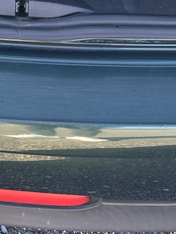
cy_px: -233
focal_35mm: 103
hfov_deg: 14.2
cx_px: 19
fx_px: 698
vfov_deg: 15.4
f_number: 1.78
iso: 80
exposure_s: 1/173
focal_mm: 6.86
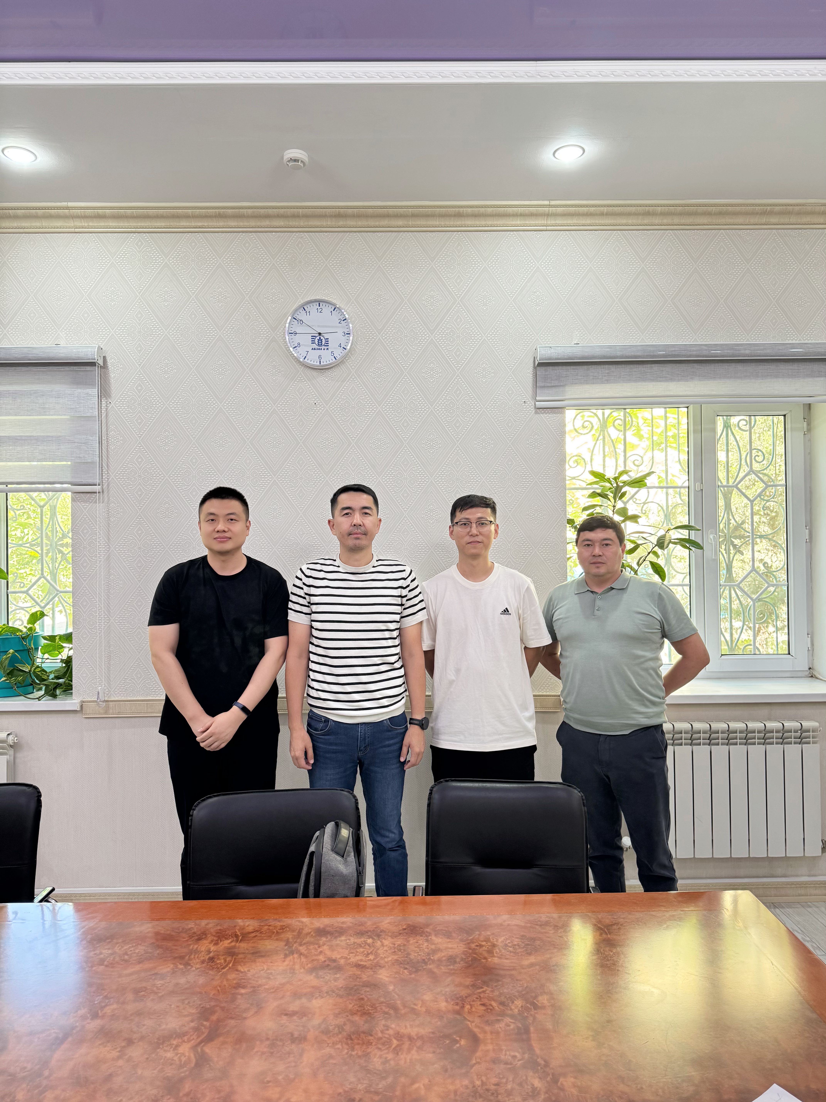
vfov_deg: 71.6
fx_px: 764
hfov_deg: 56.8
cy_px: 551
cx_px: 413
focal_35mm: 24
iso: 200
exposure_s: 1/100
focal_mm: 6.76
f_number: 1.78
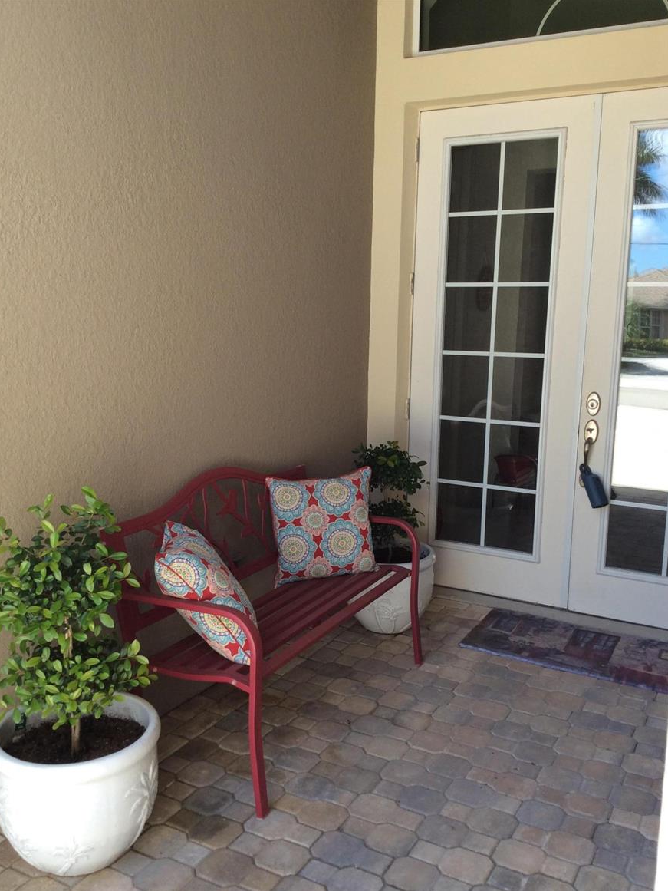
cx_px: 339
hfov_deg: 43.0
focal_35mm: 33
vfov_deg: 55.3
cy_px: 459
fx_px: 849
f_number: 2.4
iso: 32
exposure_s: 1/183
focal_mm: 3.3
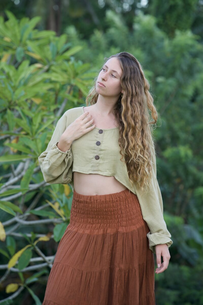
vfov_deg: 19.1
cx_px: 102
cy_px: 152
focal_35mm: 107
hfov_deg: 12.8
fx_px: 905
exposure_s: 1/160
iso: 200
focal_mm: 107
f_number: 4
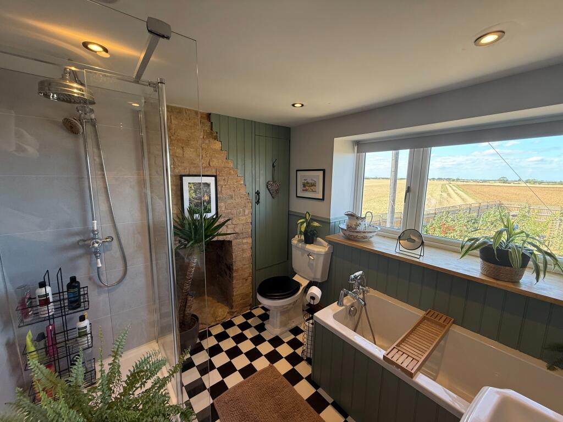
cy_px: 211
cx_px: 282
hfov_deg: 102.1
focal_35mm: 14
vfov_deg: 85.7
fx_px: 228
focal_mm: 2.22
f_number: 2.2
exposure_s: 1/100
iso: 80
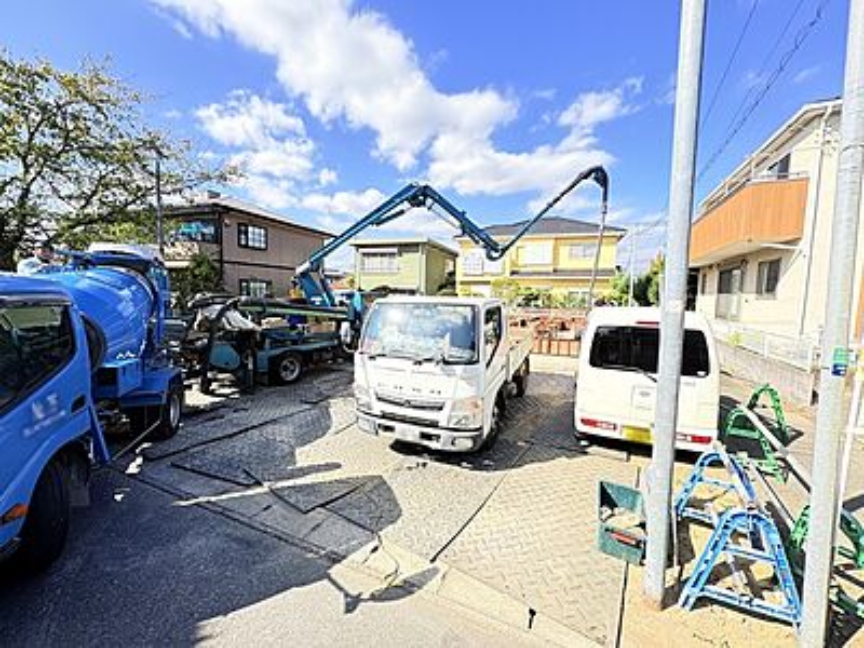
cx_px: 432
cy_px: 324
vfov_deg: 85.7
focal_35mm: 14
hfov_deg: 102.1
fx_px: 349
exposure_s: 1/573
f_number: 2.2
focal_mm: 2.22
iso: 64
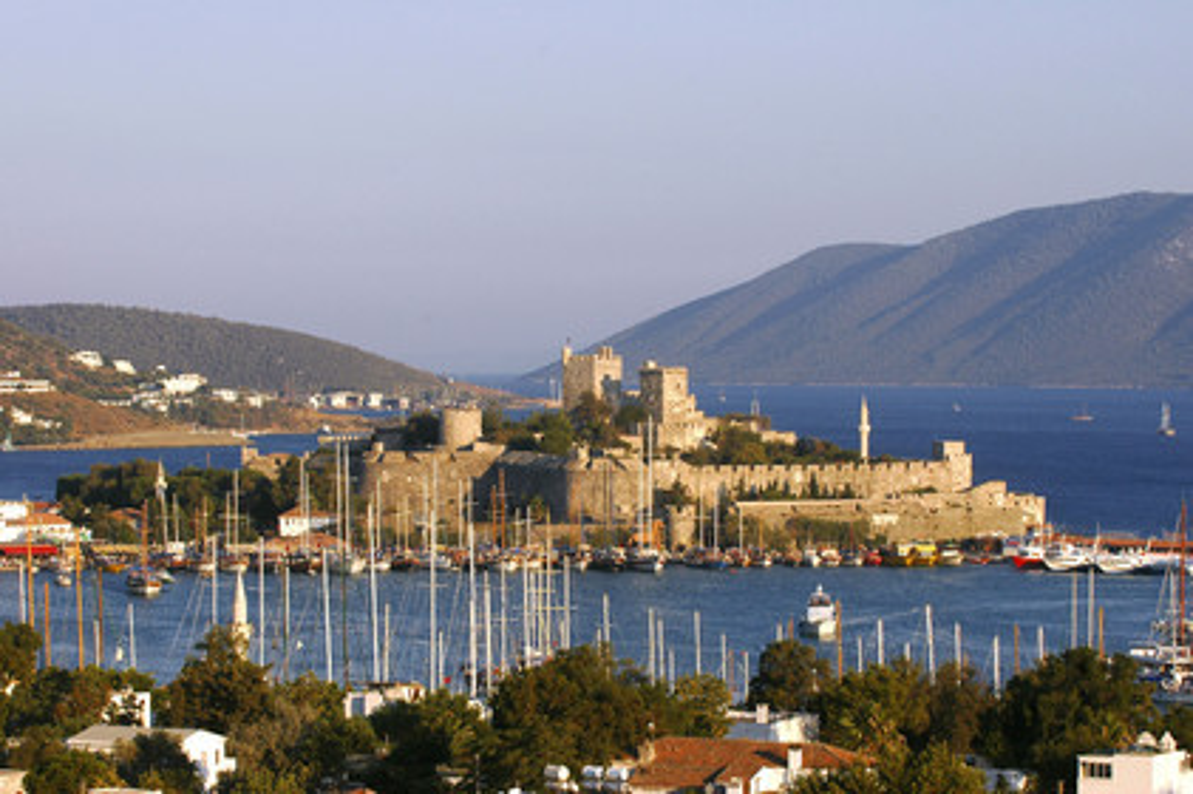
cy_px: 397
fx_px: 4271
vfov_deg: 10.6
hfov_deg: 15.9
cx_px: 596
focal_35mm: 129
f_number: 8
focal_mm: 86
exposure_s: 1/400
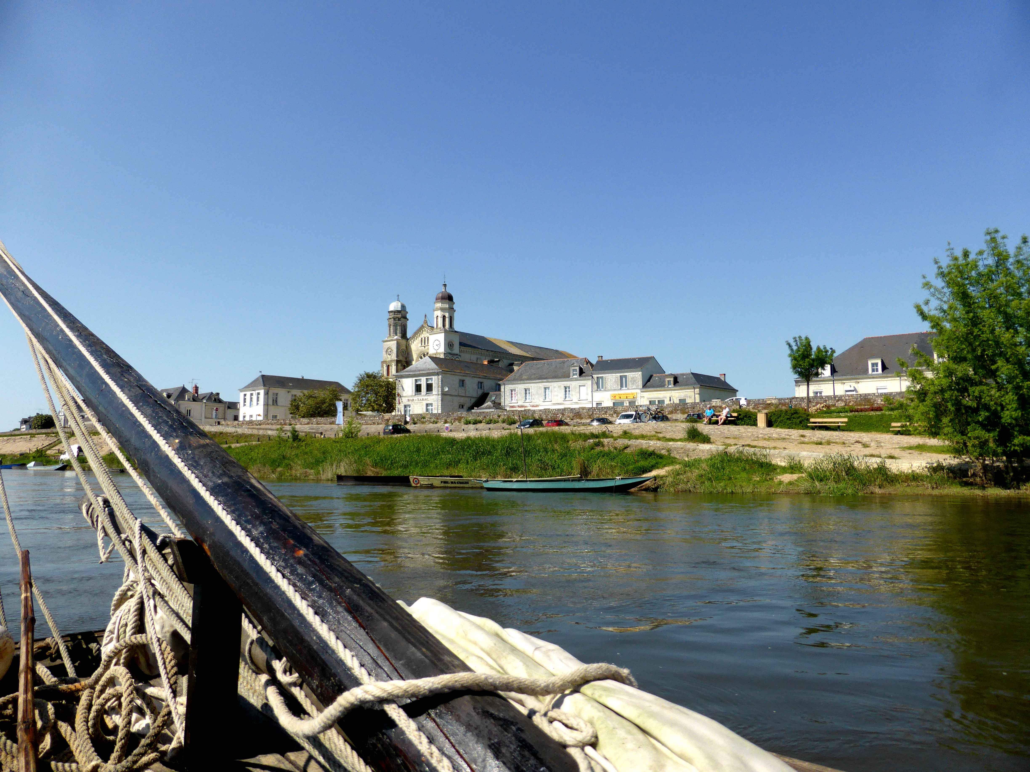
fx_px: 714
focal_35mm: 24
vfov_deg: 56.8
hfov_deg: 71.6
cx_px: 515
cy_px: 386
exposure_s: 1/1300
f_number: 3.3
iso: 100
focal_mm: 4.3
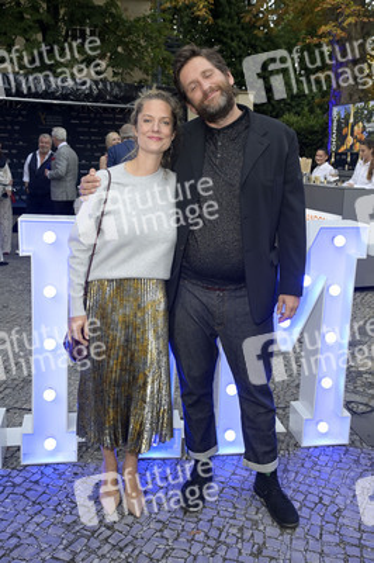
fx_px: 531
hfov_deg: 38.8
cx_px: 187
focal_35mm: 34
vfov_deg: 55.8
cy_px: 282
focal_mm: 34
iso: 1600
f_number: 6.3
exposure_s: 1/200
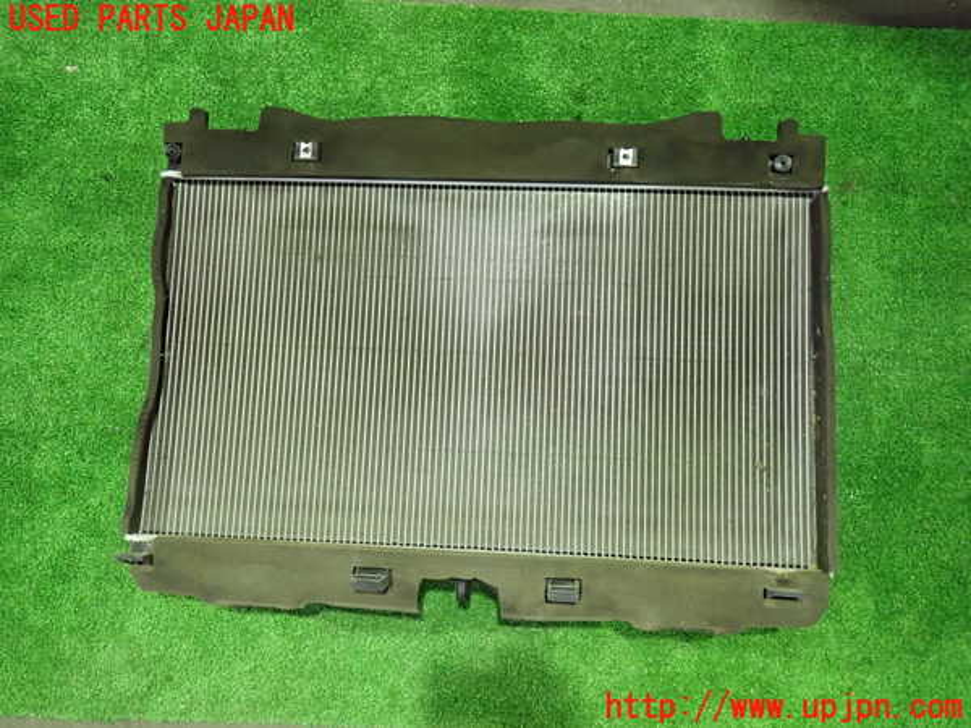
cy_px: 364
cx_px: 486
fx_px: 701
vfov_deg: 54.9
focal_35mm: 25
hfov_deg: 69.4
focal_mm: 4.5
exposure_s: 1/25
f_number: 2
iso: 800
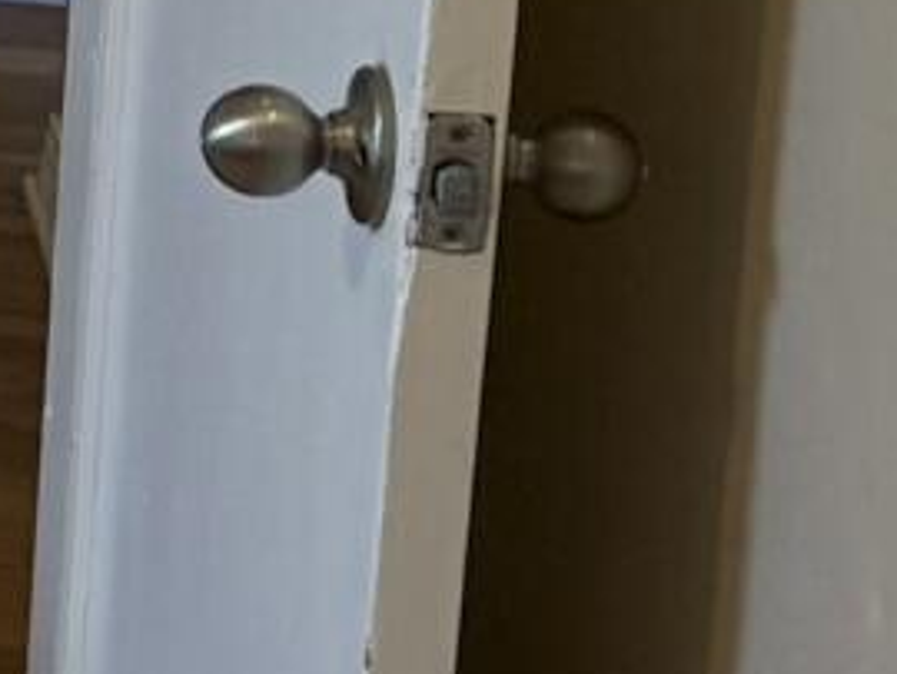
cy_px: -525
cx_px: -1691
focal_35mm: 182
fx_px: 4720
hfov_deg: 9.0
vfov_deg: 7.9
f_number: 1.78
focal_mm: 6.76
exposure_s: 1/137
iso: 200
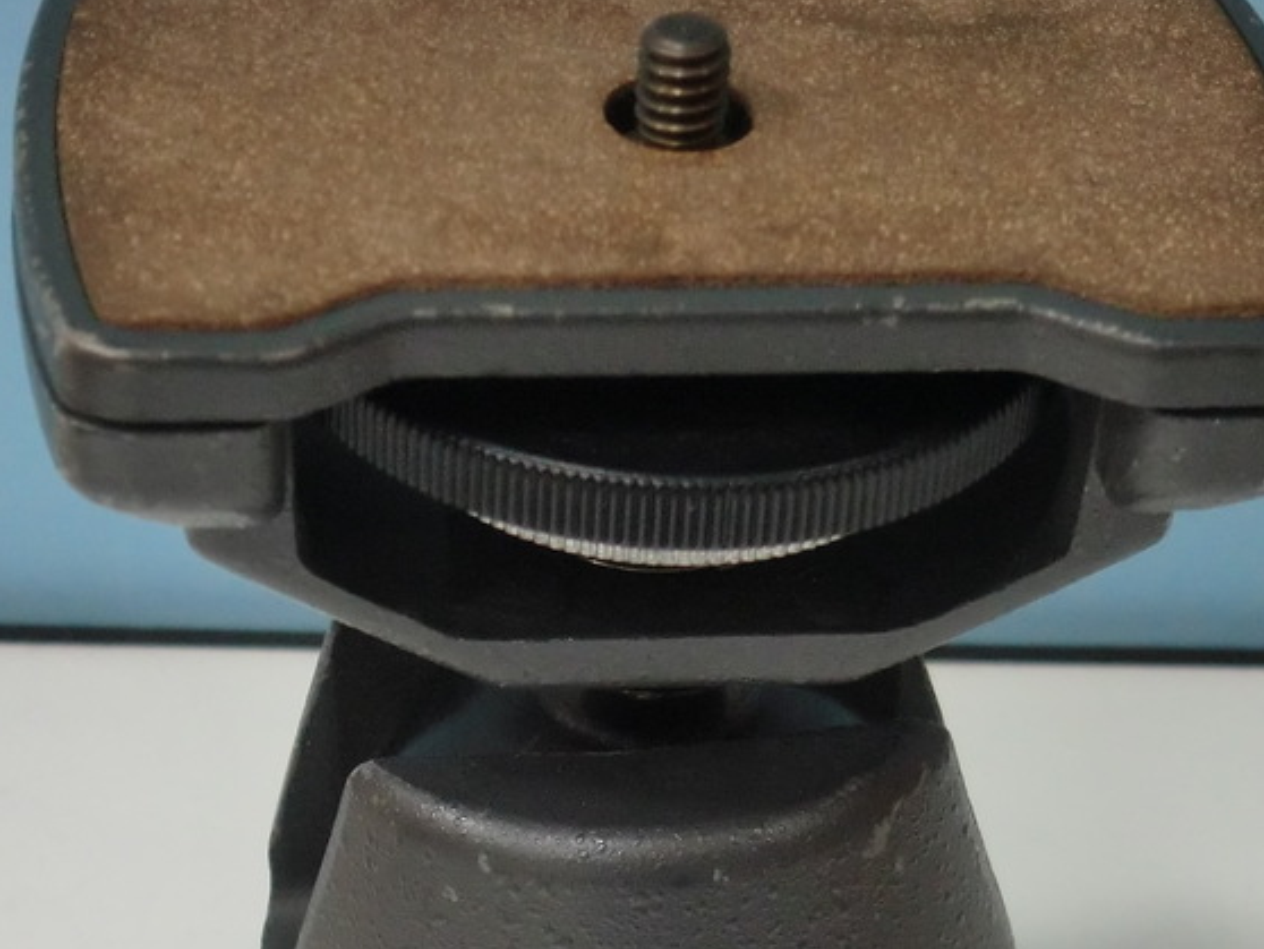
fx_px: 3690
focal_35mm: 101
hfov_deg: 19.4
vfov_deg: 14.5
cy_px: 813
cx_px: 596
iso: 160
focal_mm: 8.46
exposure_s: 1/60
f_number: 3.4
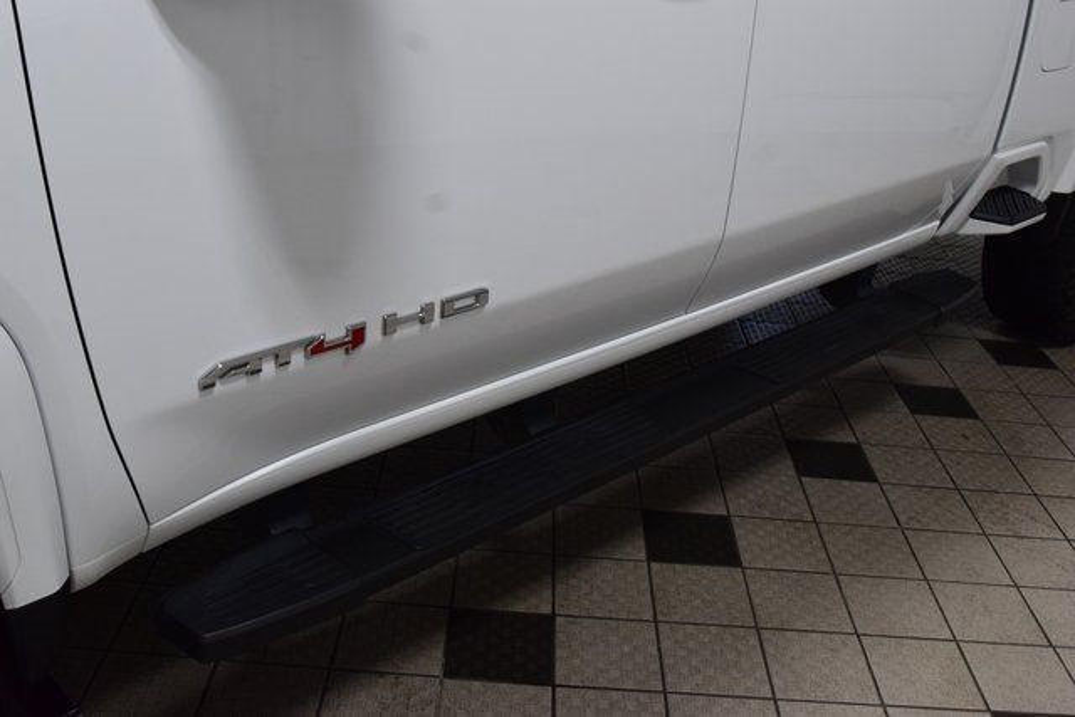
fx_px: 1075
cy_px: 358
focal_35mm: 36
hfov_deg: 53.1
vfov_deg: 36.9
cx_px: 538
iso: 1250
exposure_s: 1/60
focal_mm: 24
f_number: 8
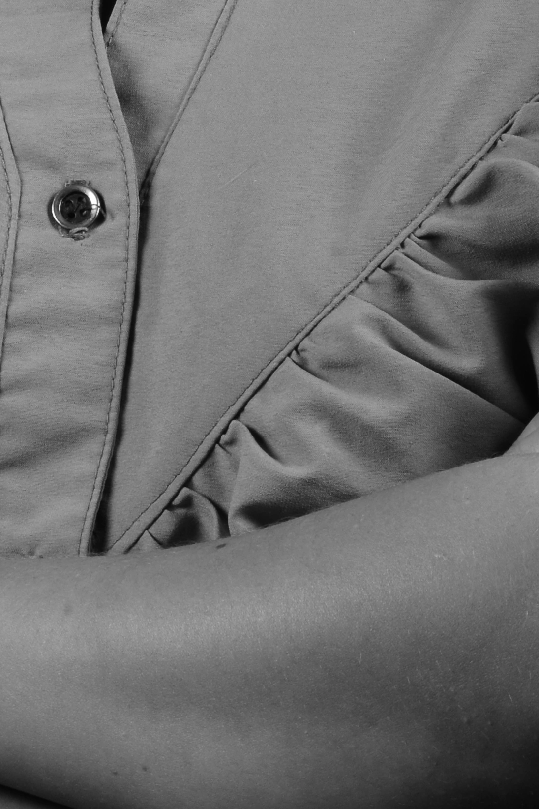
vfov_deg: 3.6
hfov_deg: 2.4
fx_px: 12909
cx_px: 163
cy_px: -516
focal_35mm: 575
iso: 125
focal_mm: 105
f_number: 18
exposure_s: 1/125
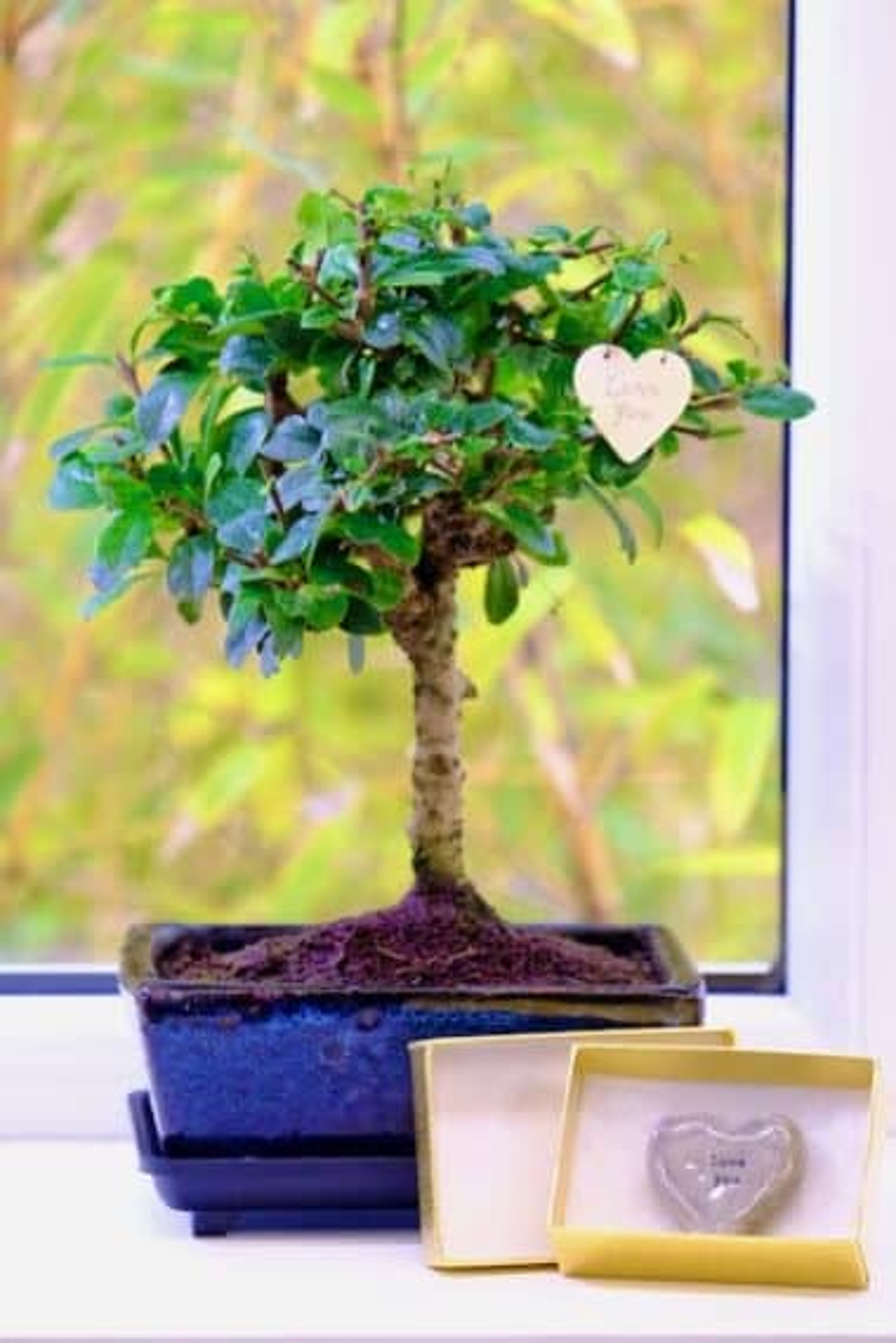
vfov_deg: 7.6
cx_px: 448
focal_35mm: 272
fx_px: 10154
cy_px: 672
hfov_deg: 5.1
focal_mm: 181.1
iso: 2000
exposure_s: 1/60
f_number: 4.7
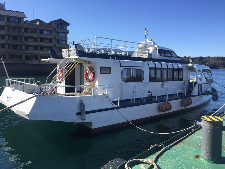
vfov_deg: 48.2
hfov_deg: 61.7
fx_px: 188
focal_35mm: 29
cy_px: 84
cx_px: 112
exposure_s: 1/1582
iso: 32
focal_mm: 4.15
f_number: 2.2
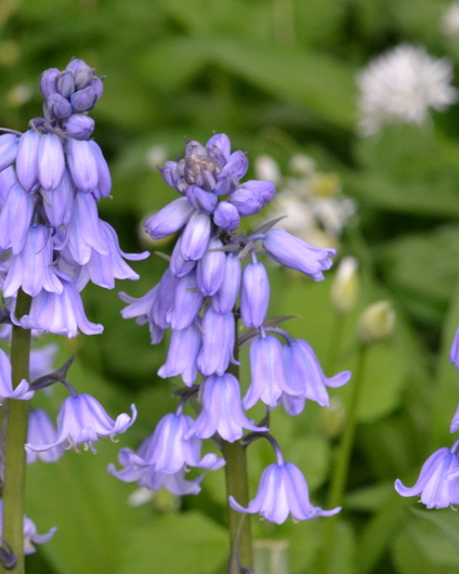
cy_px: 288
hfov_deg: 8.5
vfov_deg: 10.7
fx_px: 3069
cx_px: 52
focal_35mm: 181
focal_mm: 85
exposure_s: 1/80
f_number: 10
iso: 1600
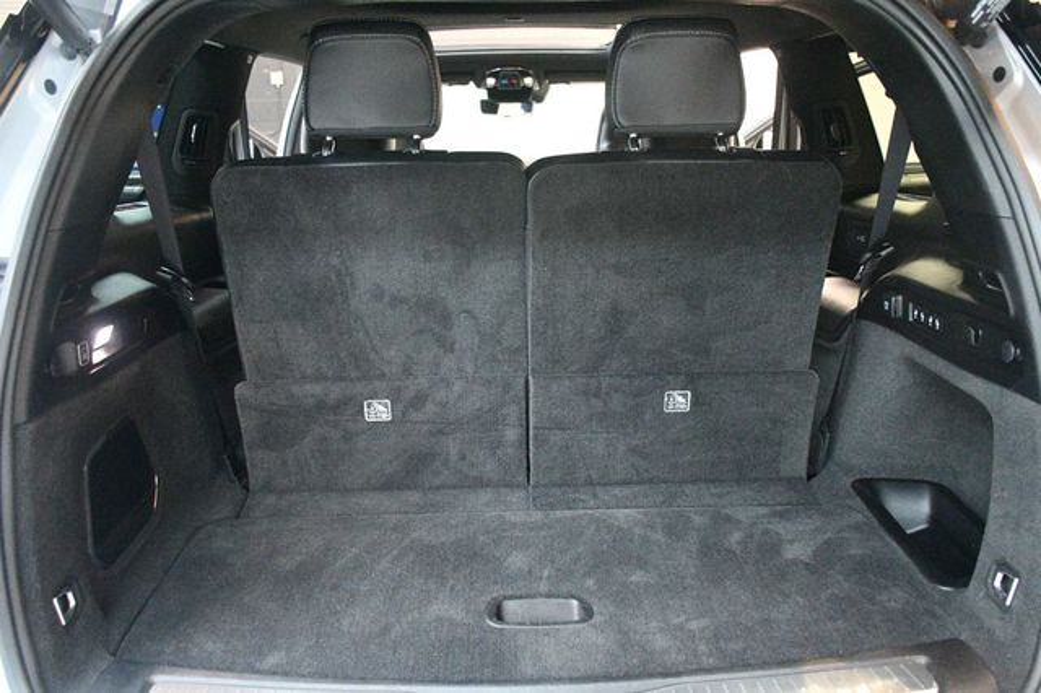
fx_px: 954
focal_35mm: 33
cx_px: 520
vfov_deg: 39.9
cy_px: 346
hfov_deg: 57.2
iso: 11400
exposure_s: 1/60
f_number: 3.5
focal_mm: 22
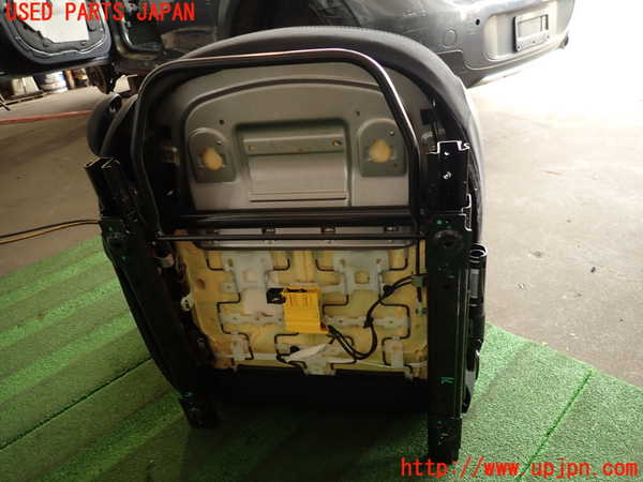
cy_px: 241
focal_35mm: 25
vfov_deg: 54.9
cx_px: 322
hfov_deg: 69.4
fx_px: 464
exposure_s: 1/60
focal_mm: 4.5
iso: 160
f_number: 2
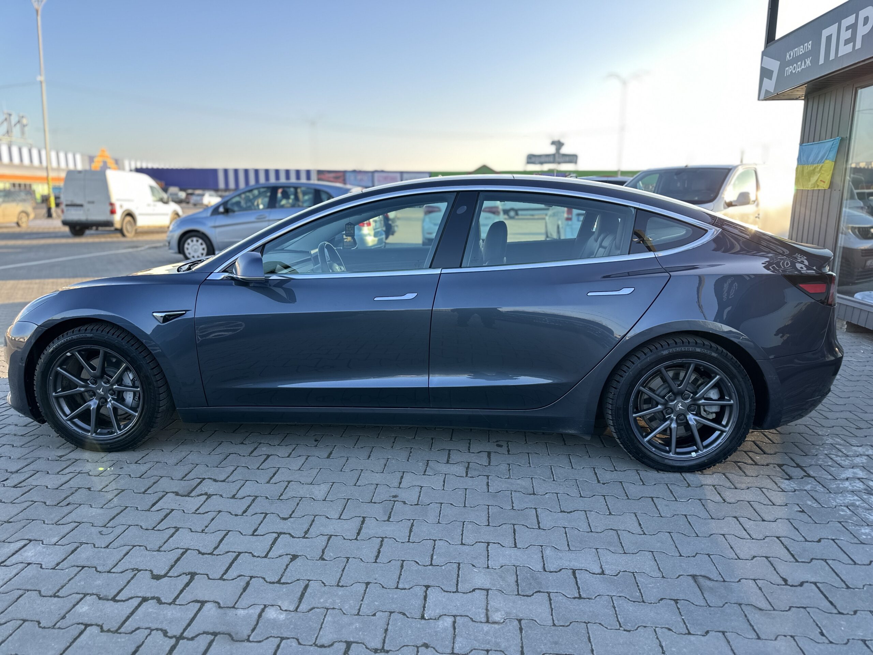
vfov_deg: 56.8
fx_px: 605
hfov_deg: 71.6
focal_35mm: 24
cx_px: 436
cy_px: 328
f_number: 1.78
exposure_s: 1/339
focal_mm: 6.86
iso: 80
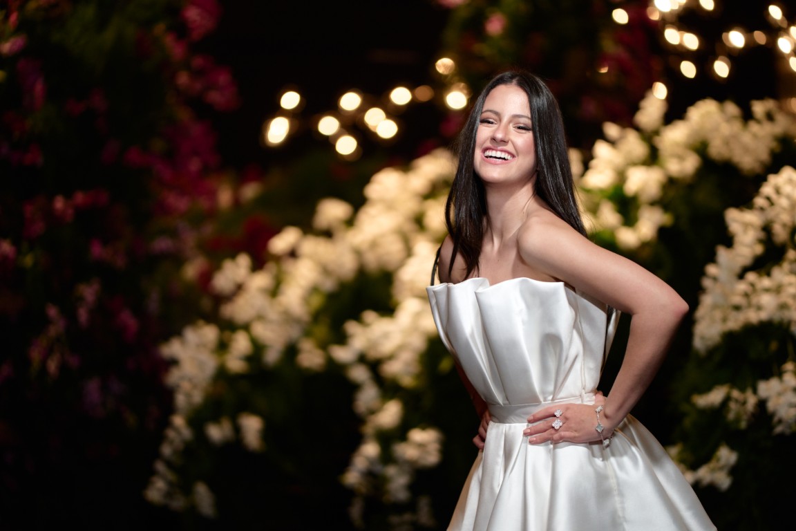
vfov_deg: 16.1
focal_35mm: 85
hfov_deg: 23.9
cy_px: 266
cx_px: 398
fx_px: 1879
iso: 1250
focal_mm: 85
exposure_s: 1/400
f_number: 1.8
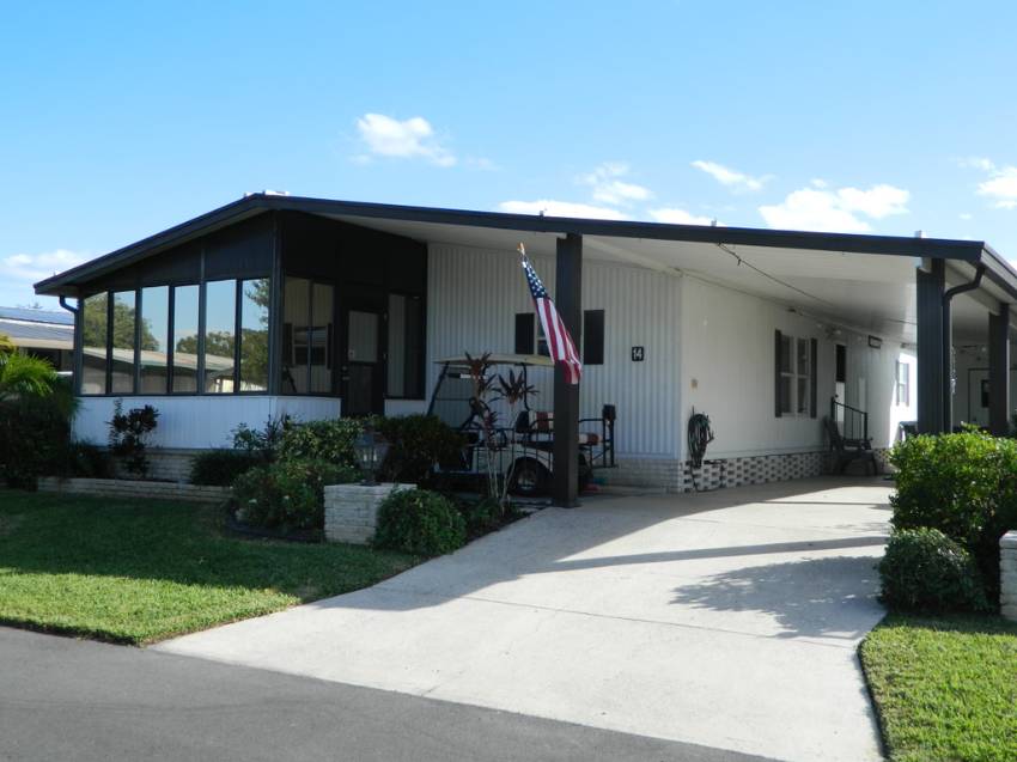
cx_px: 508
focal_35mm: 35
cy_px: 381
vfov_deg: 40.7
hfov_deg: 52.6
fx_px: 1028
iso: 80
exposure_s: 1/500
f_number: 3.3
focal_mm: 6.2
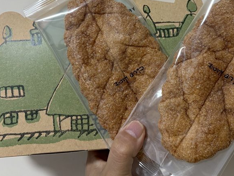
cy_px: 56
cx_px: 148
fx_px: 304
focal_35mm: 45
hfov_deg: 41.7
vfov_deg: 31.9
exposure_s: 1/50
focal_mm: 5.96
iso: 160
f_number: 1.6
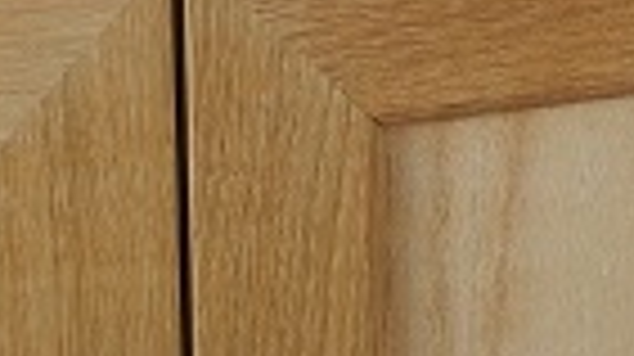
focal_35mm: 127
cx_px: 157
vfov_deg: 9.1
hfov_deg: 16.8
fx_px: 2133
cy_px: -311
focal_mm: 8.8
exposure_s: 1/30
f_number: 3.2
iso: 280
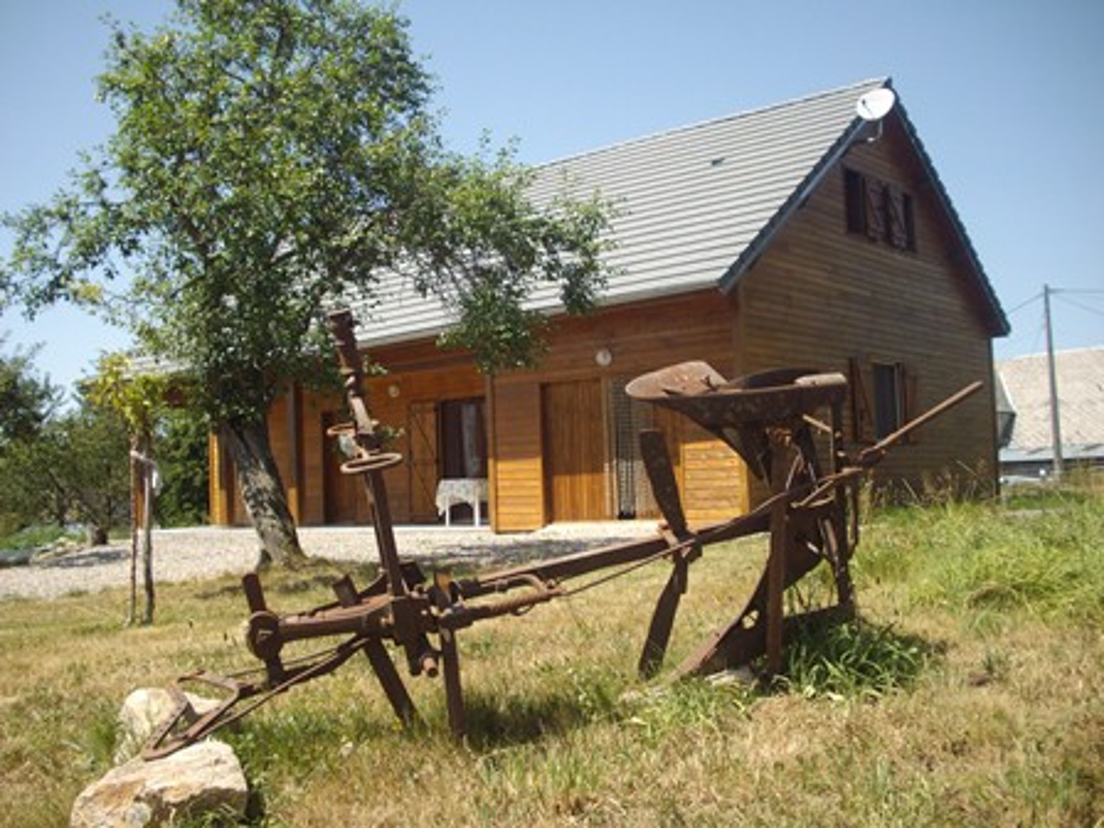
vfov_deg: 38.7
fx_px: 1180
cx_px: 552
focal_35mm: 37
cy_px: 414
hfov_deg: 50.1
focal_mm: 6.2
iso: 80
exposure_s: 1/160
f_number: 5.6
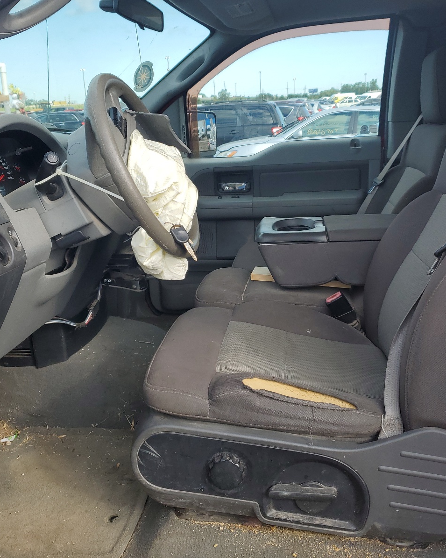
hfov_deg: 43.2
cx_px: 255
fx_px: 561
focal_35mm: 34
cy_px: 278
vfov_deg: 52.8
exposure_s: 1/909
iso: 50
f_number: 1.5
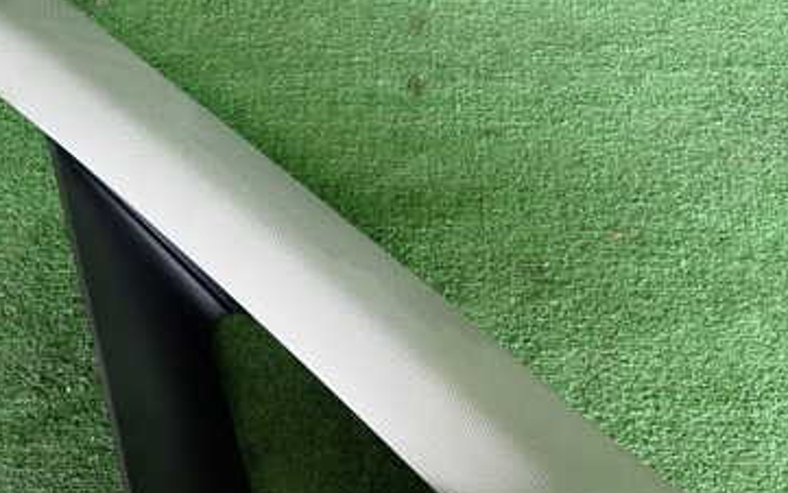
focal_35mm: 44
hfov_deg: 45.2
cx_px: 434
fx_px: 945
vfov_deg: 29.0
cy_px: 334
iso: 400
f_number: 2
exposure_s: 1/125
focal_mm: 4.5
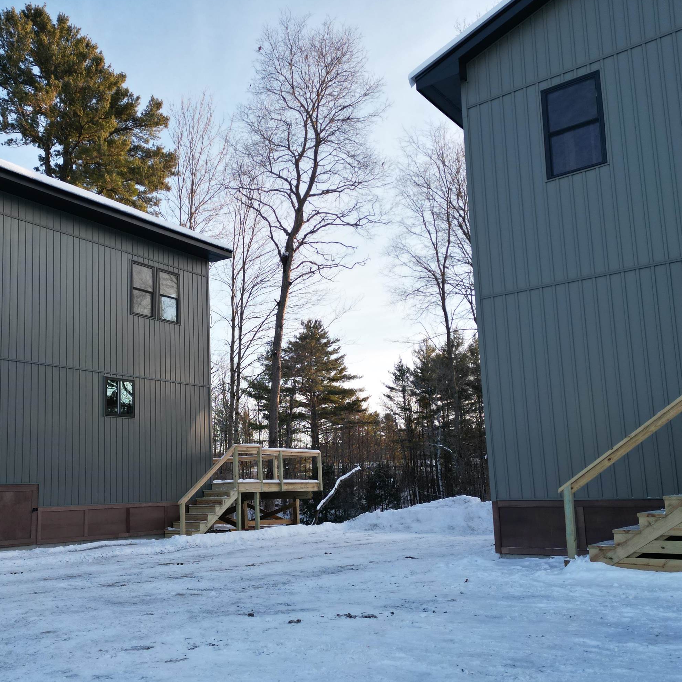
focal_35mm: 33
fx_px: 736
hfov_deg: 49.2
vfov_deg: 49.6
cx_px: 248
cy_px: 394
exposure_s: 1/725
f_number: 1.7
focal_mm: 6.72
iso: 200
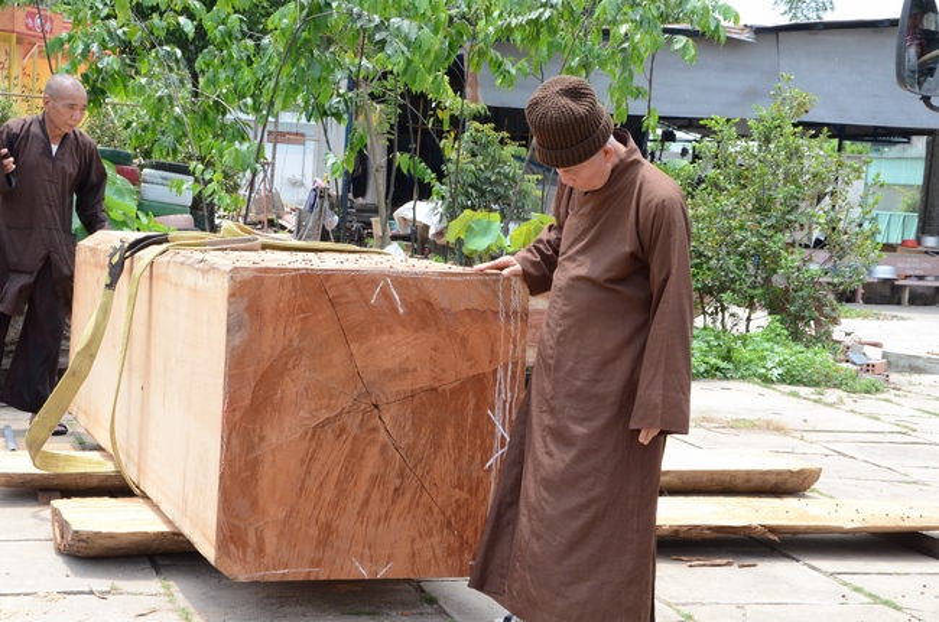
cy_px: 311
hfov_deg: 28.1
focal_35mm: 72
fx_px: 1875
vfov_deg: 18.9
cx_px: 470
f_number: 13
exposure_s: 1/640
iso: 1600
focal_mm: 48
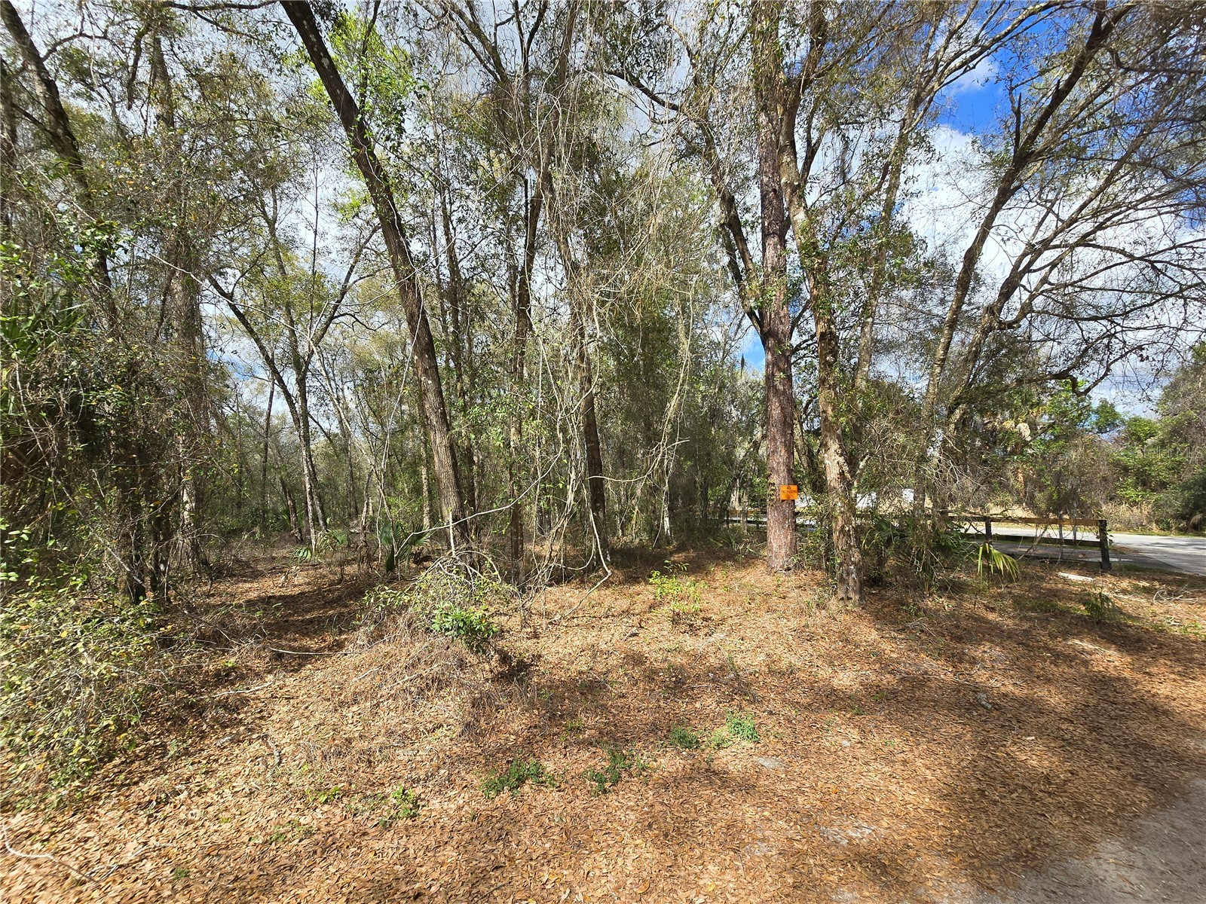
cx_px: 603
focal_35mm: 13
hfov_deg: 106.2
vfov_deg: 89.9
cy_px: 452
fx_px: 453
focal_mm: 2.2
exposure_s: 1/1111
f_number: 2.2
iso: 50
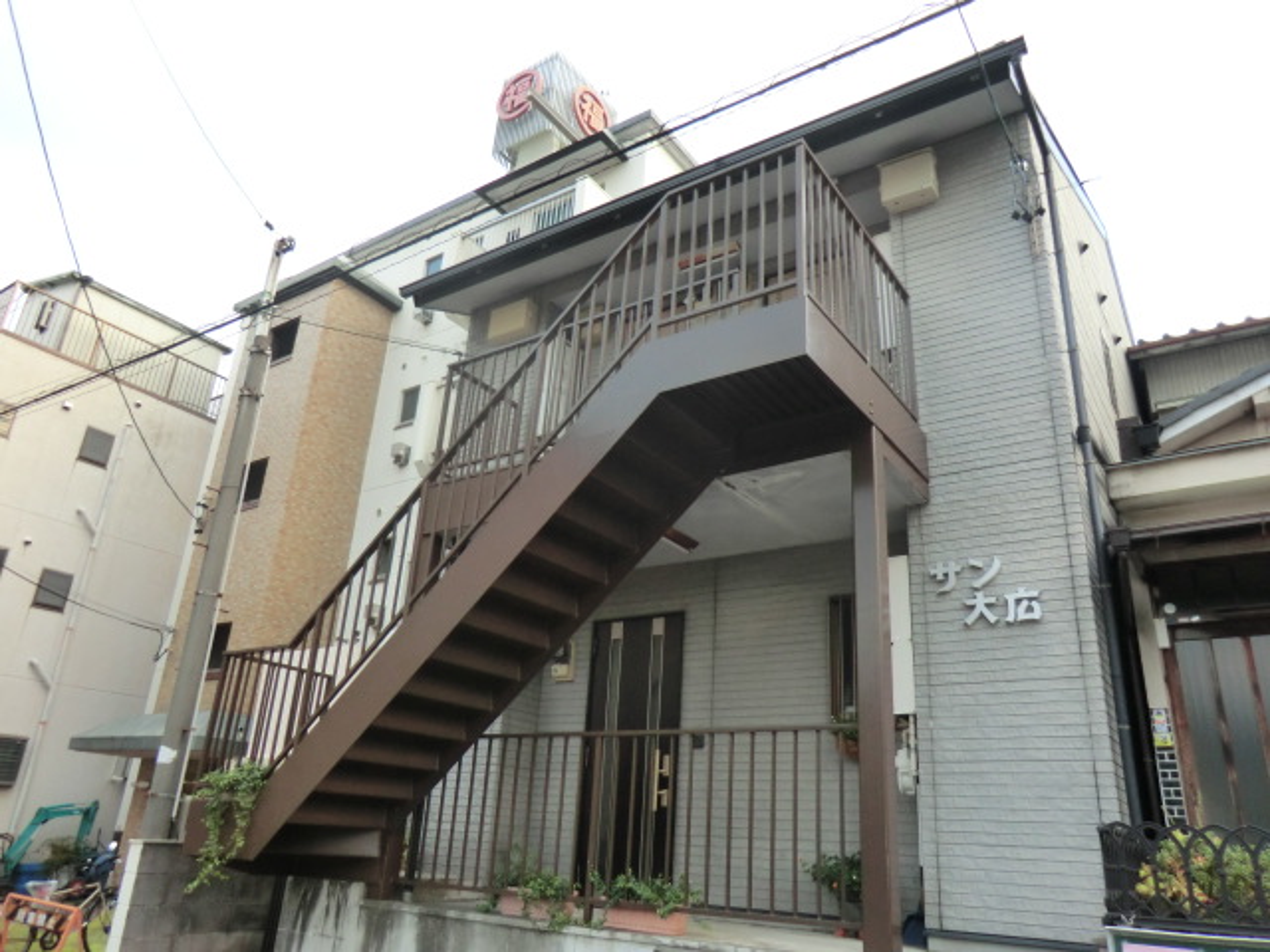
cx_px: 635
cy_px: 476
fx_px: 881
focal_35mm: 24
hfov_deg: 71.6
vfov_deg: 56.8
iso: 160
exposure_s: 1/60
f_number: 3.2
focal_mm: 4.3
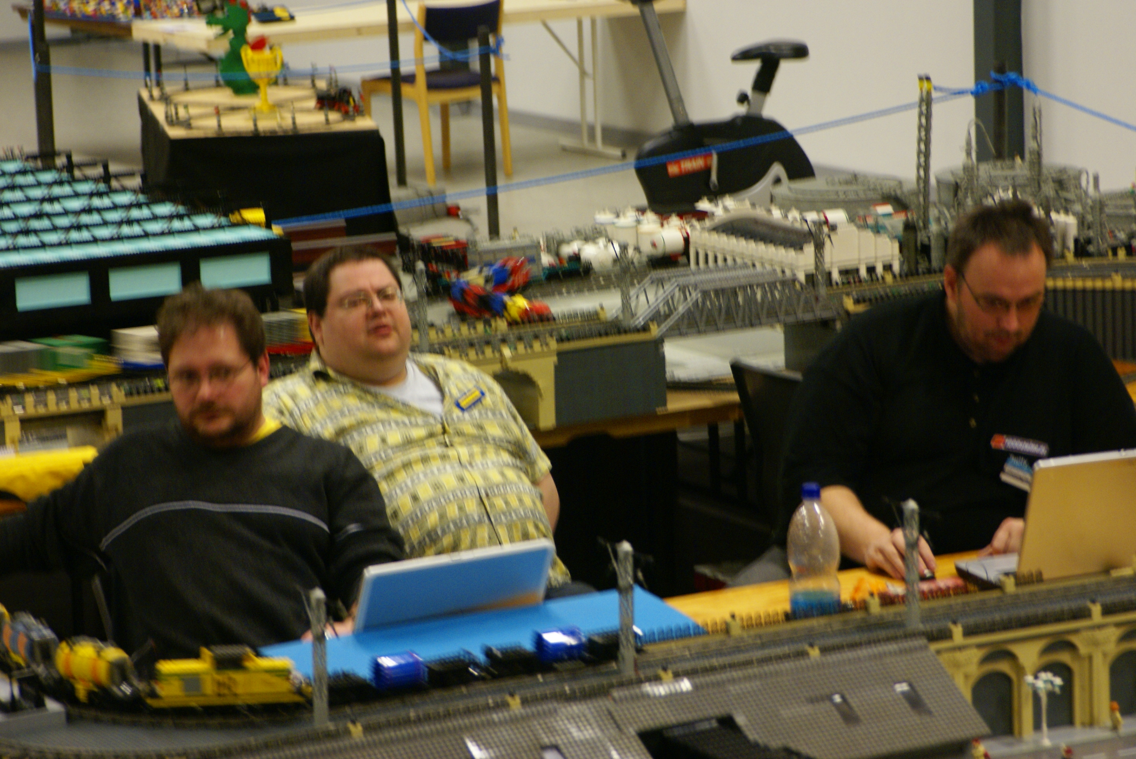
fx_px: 4026
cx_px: 568
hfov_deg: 16.1
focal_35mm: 128
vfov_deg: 10.8
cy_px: 380
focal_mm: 85
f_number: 5.6
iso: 400
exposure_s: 1/10
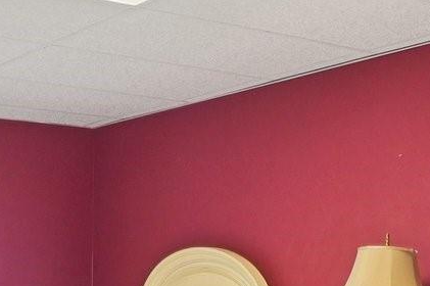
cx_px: -20
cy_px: 319
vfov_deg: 17.9
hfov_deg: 26.0
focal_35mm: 73
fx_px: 871
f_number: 8
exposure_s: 1/25
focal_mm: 10
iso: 400
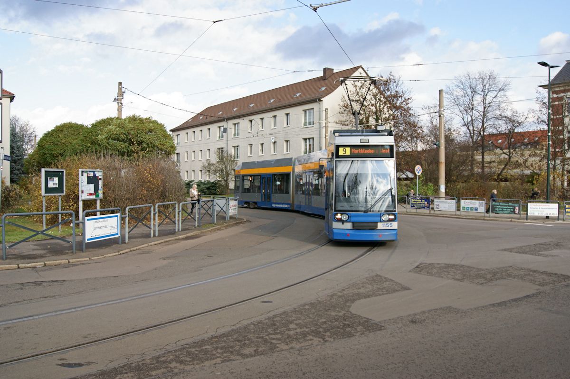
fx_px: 475
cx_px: 285
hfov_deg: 62.0
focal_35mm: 30
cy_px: 190
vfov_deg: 43.6
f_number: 5.6
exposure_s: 1/500
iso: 400
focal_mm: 20
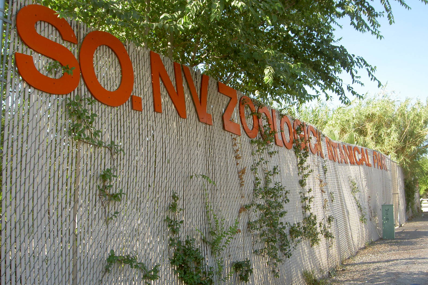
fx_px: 487
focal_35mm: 41
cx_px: 213
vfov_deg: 32.6
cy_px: 156
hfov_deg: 47.4
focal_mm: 8
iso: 50
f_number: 4.7
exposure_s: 1/100
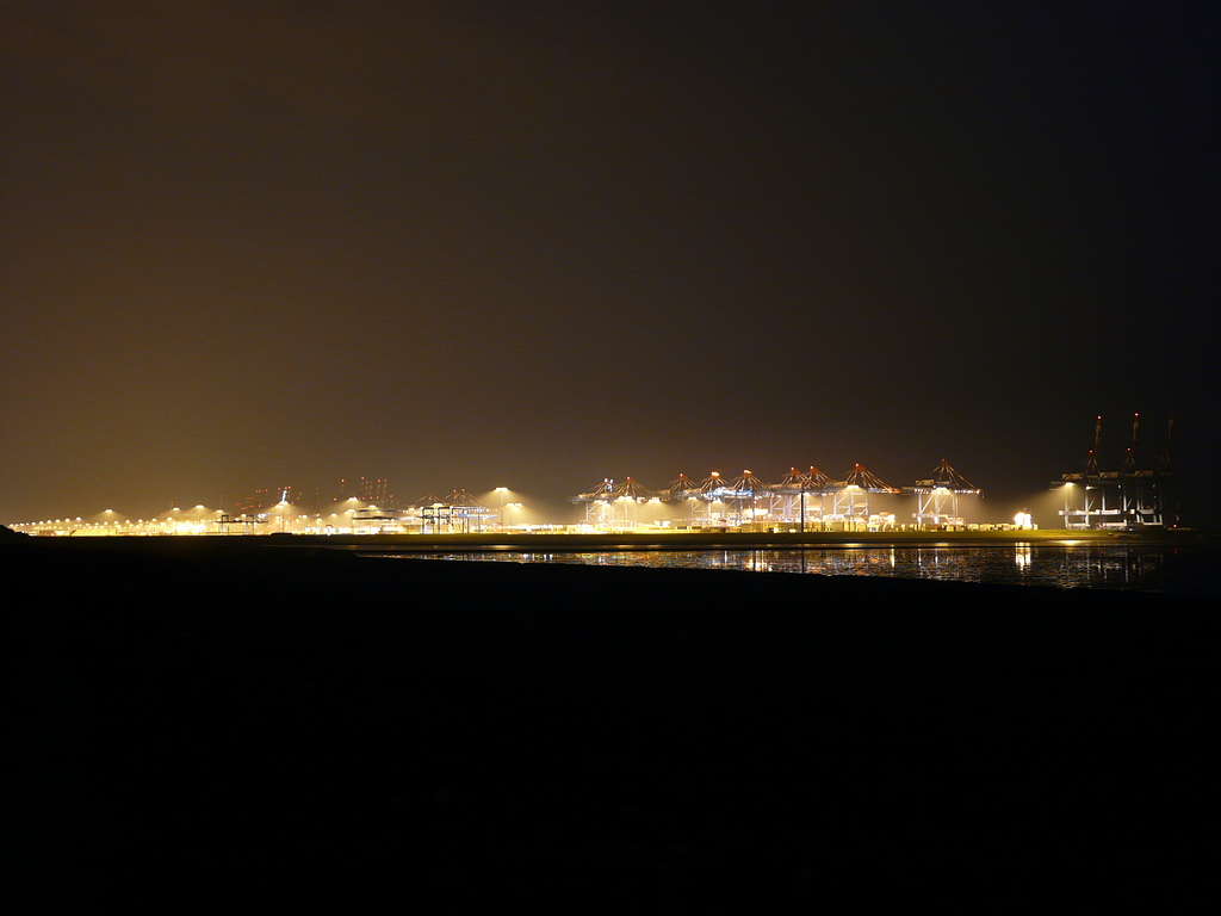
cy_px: 458
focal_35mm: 37
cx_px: 610
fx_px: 1305
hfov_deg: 50.1
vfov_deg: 38.7
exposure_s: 6
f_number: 2.8
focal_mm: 6
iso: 100
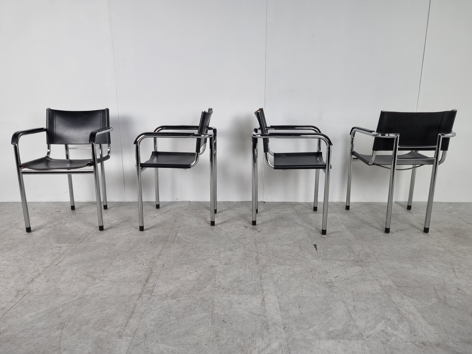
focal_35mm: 26
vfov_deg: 53.1
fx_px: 355
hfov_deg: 67.3
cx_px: 236
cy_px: 177
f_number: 1.8
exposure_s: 1/100
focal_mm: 5.4
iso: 80
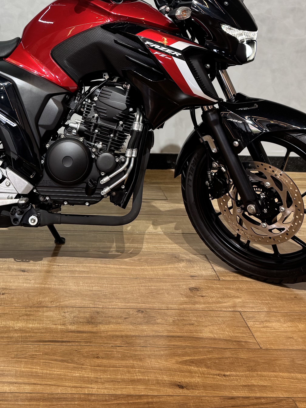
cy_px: 104
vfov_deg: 36.6
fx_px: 601
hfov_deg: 27.9
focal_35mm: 51
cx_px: 58
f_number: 1.78
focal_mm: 6.76
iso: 125
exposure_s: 1/60
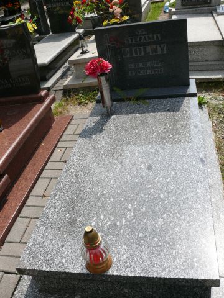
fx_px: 302
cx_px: 112
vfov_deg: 52.6
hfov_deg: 40.7
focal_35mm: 35
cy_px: 149
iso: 100
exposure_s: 1/400
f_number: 5.6
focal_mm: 7.4
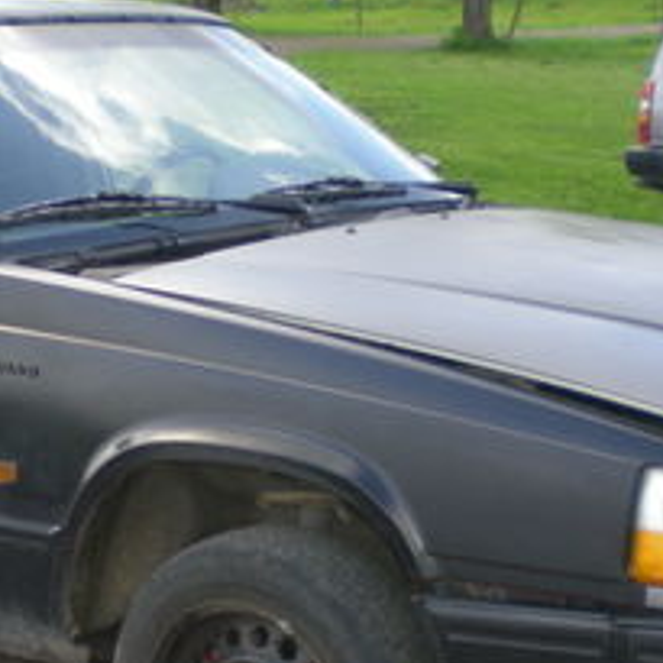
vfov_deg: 16.5
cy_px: 453
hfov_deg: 16.4
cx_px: 100
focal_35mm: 105
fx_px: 2275
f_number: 3.1
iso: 100
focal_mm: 6.3
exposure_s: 1/283
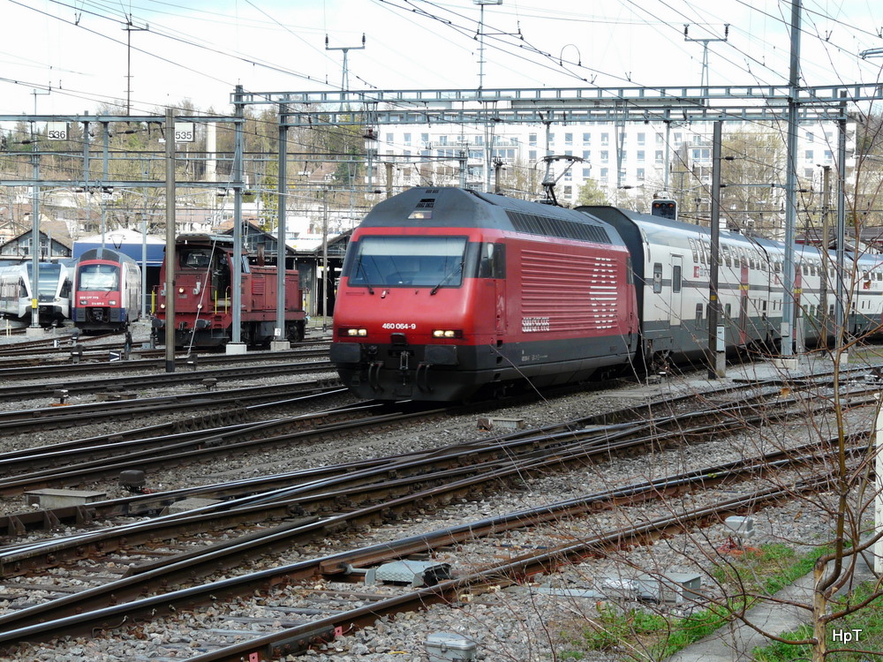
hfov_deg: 22.5
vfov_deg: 17.0
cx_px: 442
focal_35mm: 87
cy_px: 331
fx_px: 2219
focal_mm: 14.3
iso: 100
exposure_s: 1/200
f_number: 5
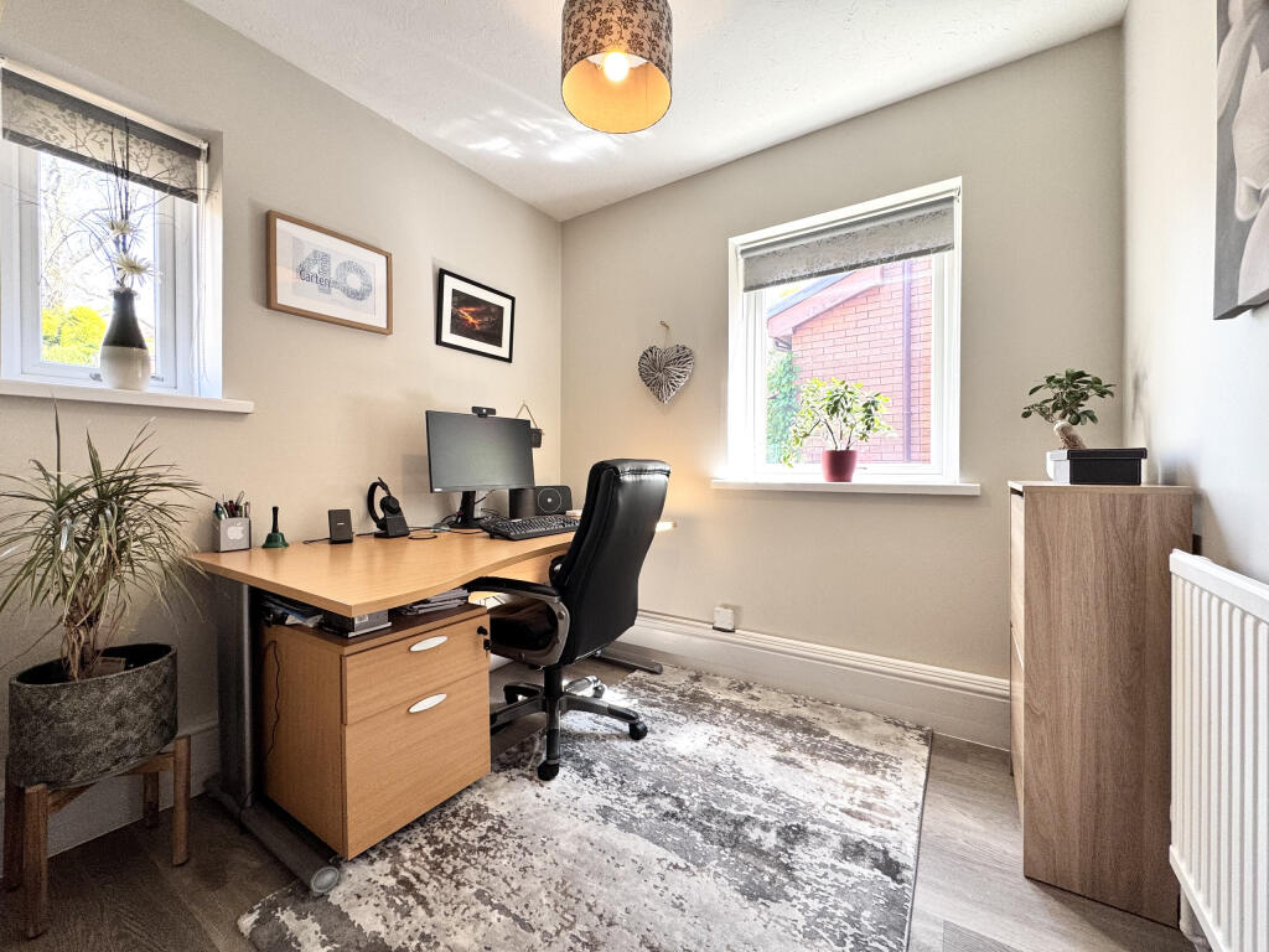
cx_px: 634
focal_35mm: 14
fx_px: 513
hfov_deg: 102.1
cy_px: 476
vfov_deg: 85.7
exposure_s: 1/99
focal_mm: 2.22
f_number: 2.2
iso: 100
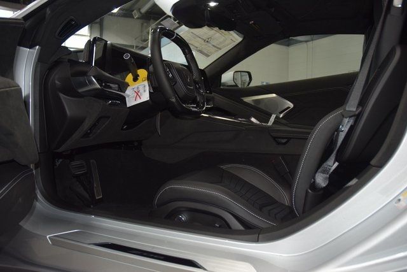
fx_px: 305
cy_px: 136
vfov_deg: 48.0
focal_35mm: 27
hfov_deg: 67.4
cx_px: 204
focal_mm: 18
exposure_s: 1/125
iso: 1250
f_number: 3.5
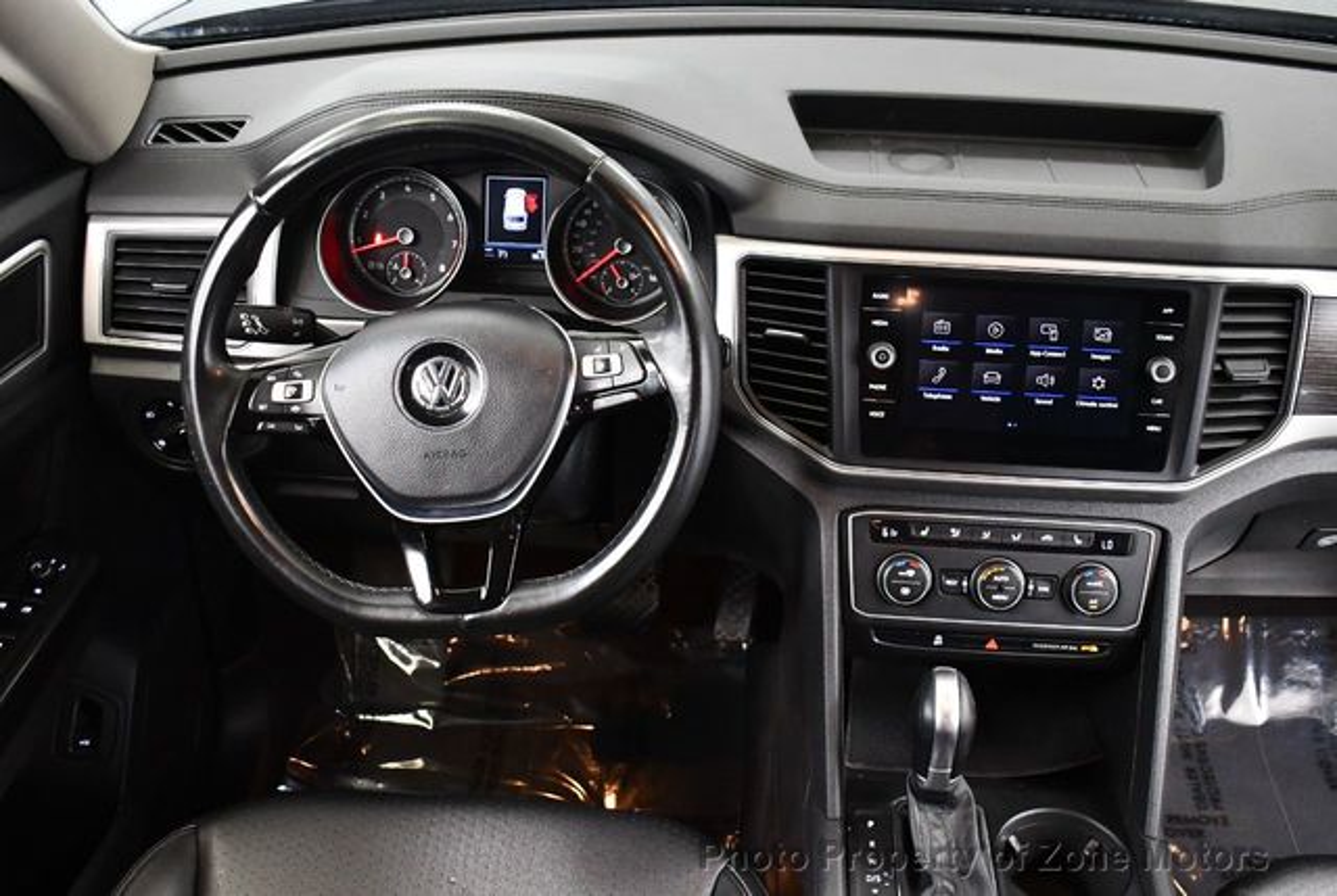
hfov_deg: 53.1
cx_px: 668
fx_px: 1339
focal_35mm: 36
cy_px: 448
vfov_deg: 37.0
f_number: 3.5
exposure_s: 1/60
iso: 4000
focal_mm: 18
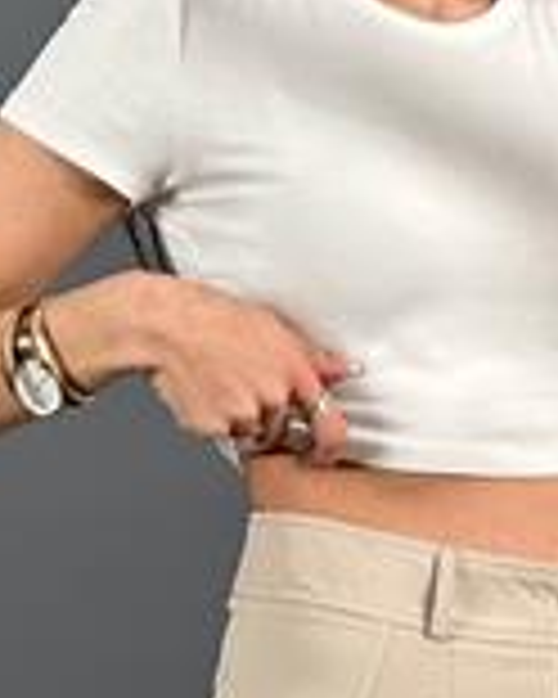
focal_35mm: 142
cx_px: 421
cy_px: 666
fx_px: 2931
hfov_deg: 10.8
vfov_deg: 13.4
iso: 125
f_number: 1.78
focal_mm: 6.86
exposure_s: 1/121
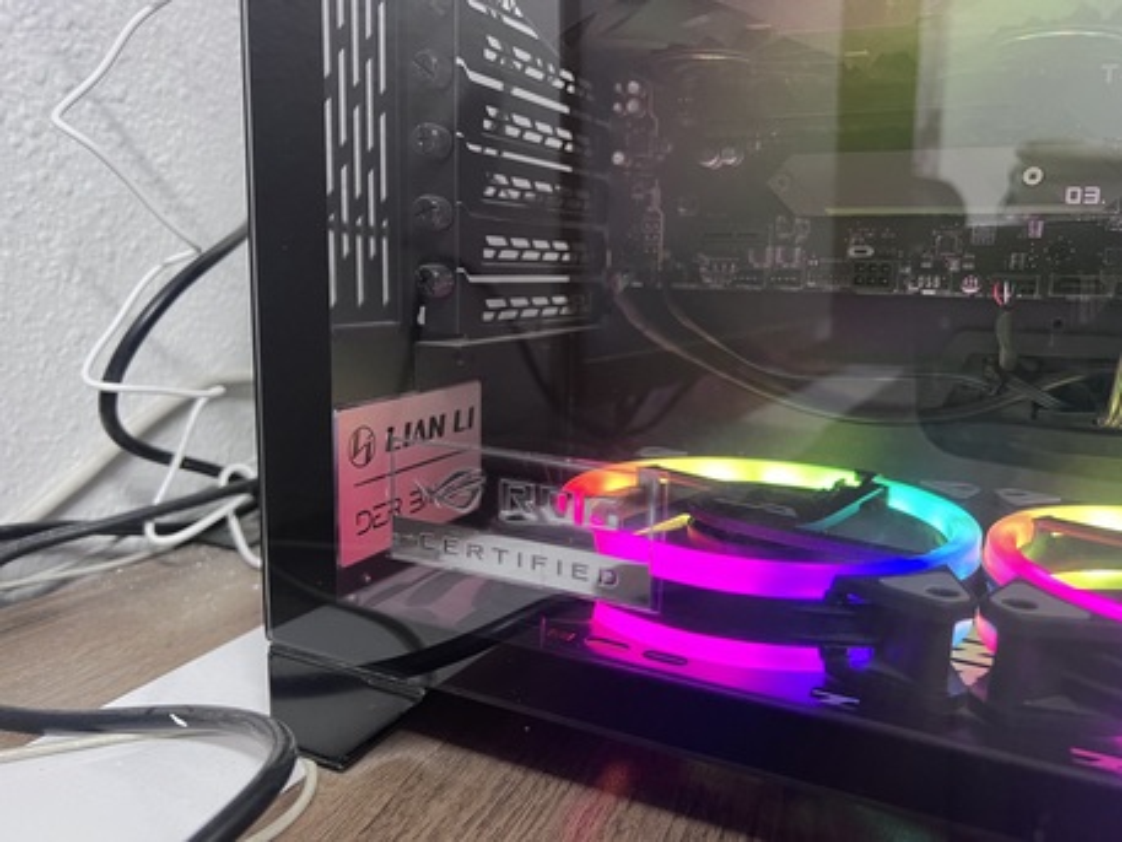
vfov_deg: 53.1
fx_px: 843
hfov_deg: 67.3
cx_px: 561
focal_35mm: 26
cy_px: 421
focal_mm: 5.7
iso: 400
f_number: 1.5
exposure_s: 1/40
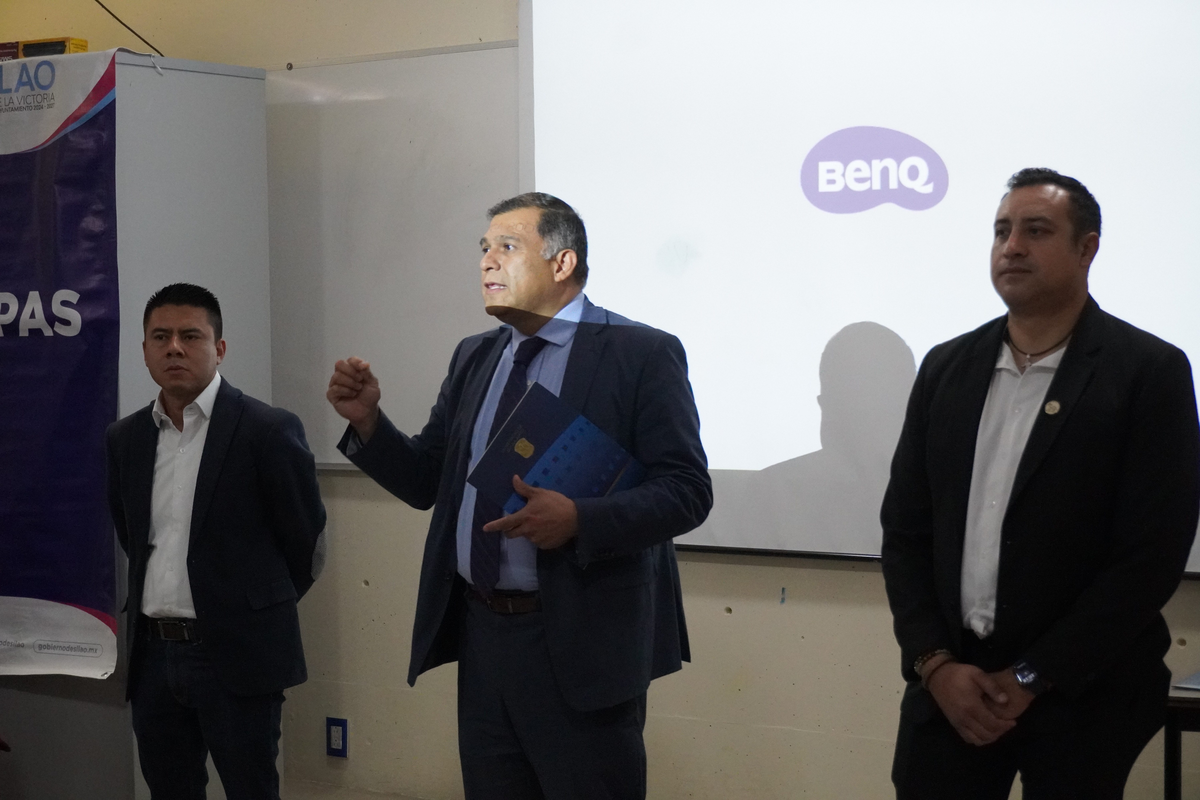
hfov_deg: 29.9
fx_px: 2250
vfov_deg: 20.2
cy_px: 400
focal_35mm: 68
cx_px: 600
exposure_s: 1/125
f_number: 5.6
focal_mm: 45
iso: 6400
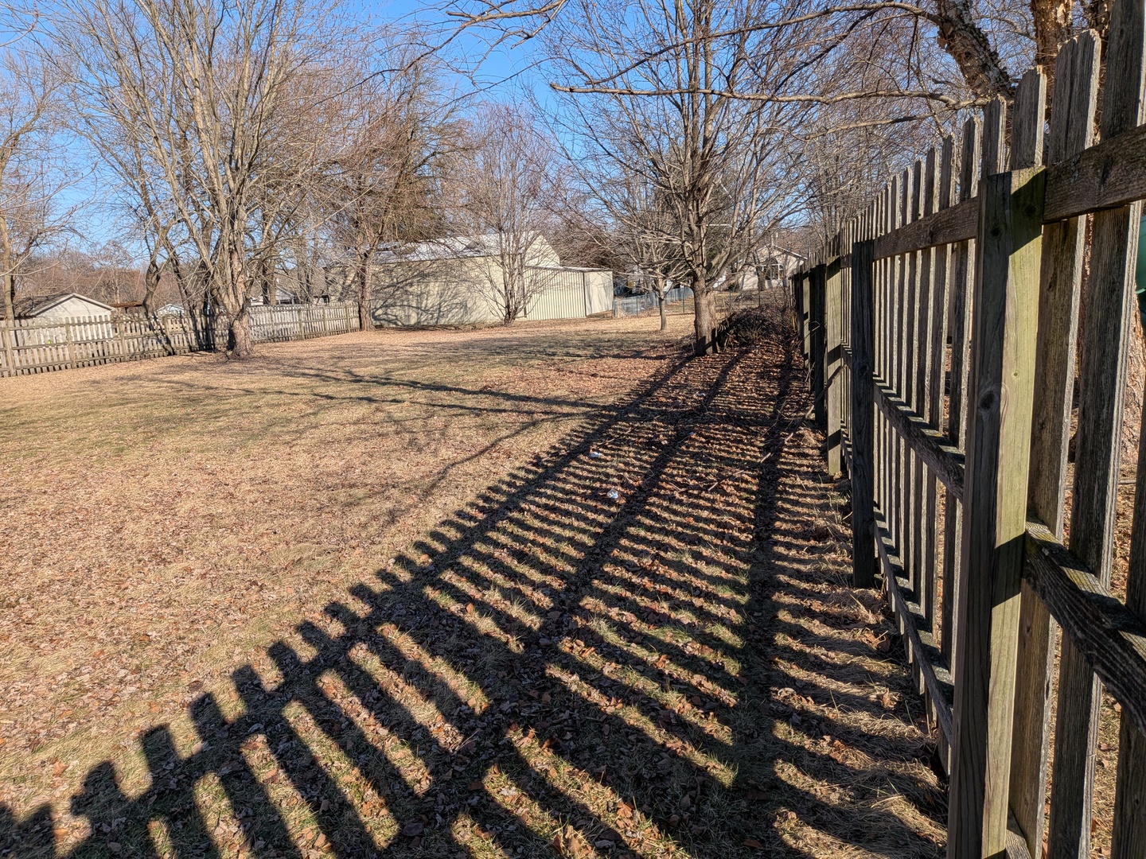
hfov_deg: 71.6
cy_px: 430
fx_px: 795
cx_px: 573
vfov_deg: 56.8
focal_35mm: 24
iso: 31
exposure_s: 1/8772
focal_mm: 4.53
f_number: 1.7
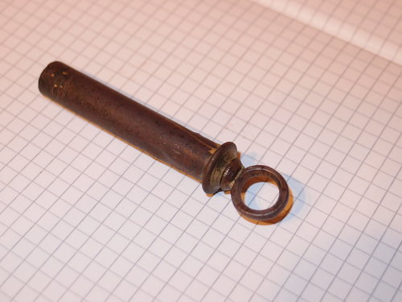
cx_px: 201
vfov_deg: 24.4
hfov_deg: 32.2
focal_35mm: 60
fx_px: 697
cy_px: 151
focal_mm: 12.88
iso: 250
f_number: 2.1
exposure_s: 1/60
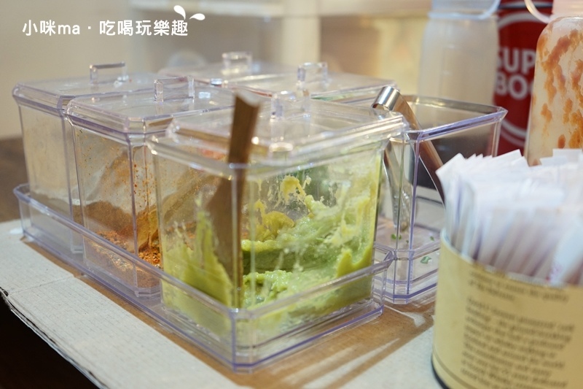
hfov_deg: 47.4
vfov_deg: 32.6
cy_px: 194
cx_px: 292
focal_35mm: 41
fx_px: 664
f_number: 4.5
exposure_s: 1/60
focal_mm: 41
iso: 1250
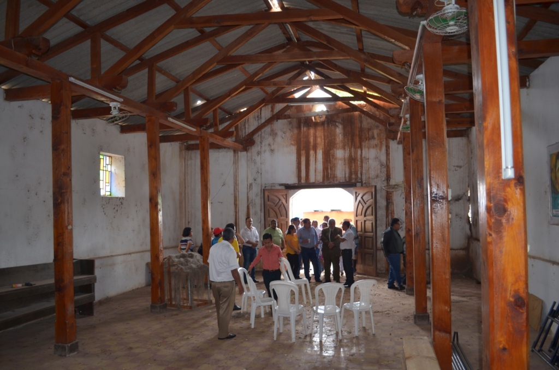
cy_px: 185
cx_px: 280
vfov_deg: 47.7
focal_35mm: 27
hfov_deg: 67.5
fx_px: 418
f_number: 3.5
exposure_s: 1/13
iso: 100
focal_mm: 18
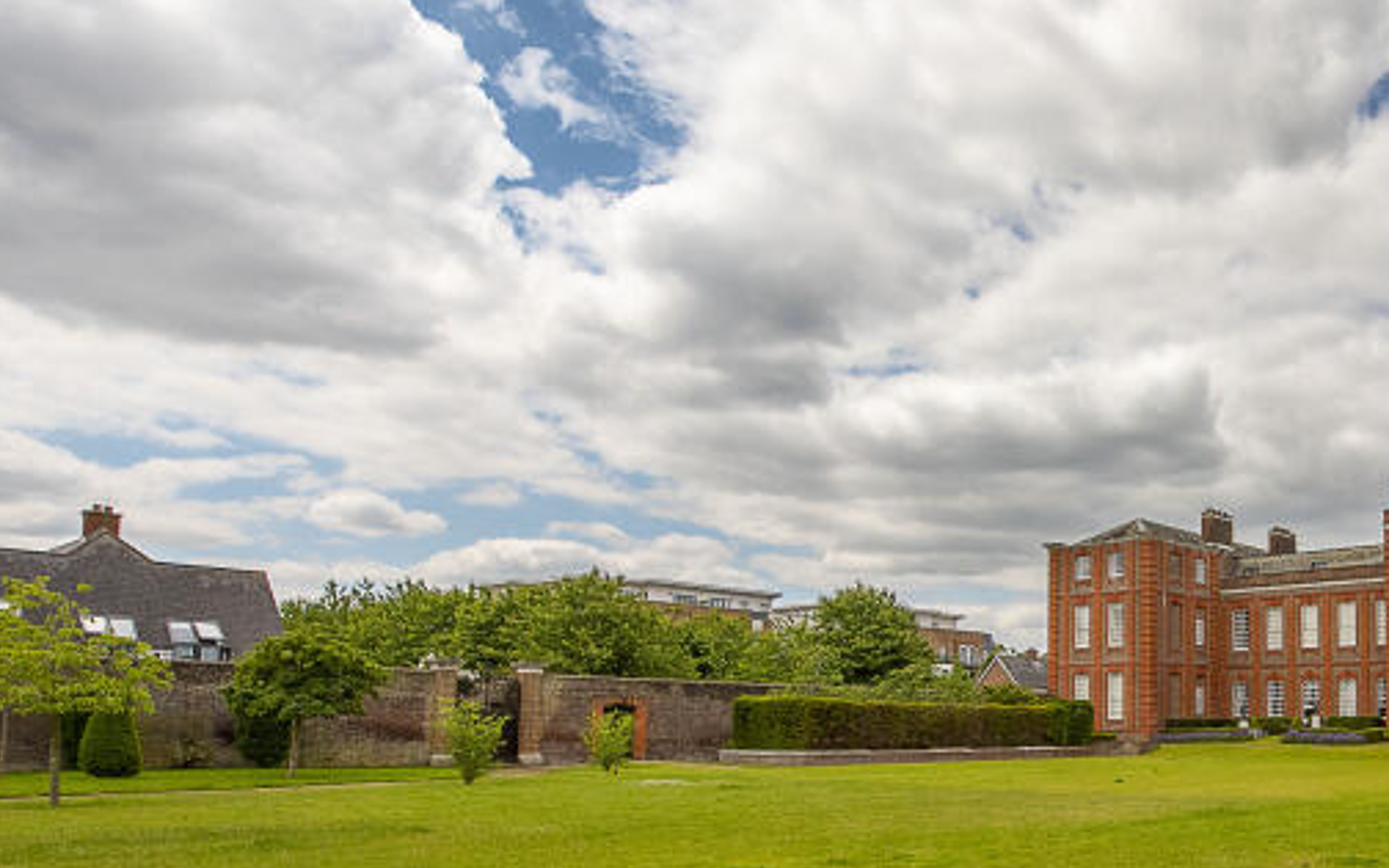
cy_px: 667
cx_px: 1224
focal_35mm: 29
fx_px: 1098
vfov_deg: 41.7
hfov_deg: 56.7
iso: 320
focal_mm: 14
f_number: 7.1
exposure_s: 1/2500
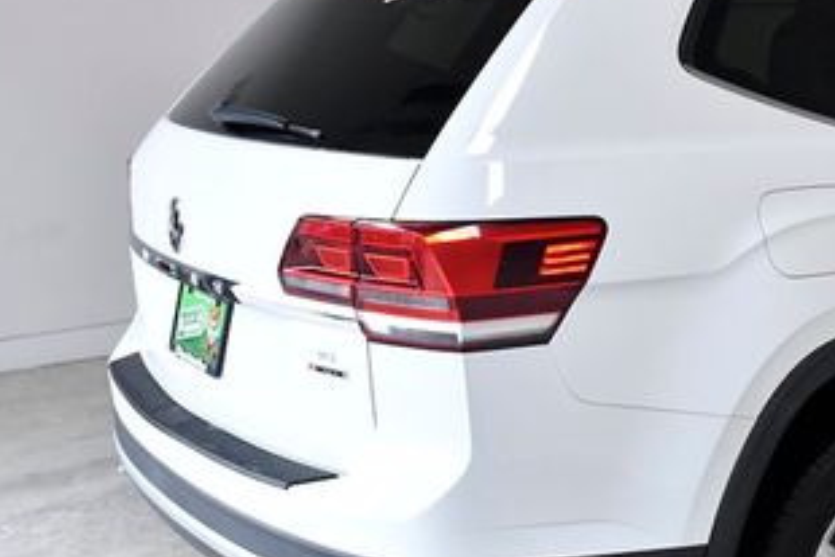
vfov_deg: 21.9
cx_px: 838
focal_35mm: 62
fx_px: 1439
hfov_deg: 30.1
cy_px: 319
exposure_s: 1/400
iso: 2500
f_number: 10
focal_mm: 20
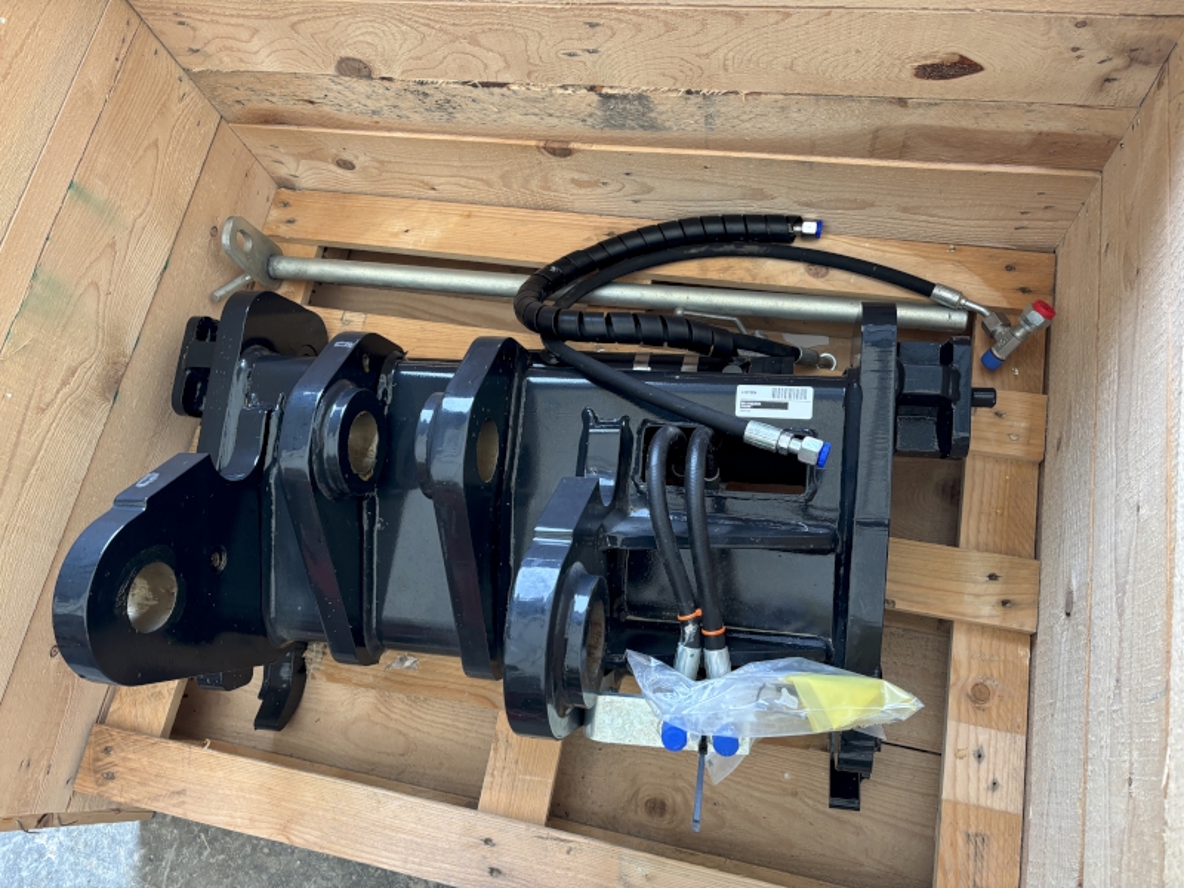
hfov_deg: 67.3
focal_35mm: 26
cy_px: 444
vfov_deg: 53.1
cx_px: 592
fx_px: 889
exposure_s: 1/87
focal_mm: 5.96
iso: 125
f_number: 1.6
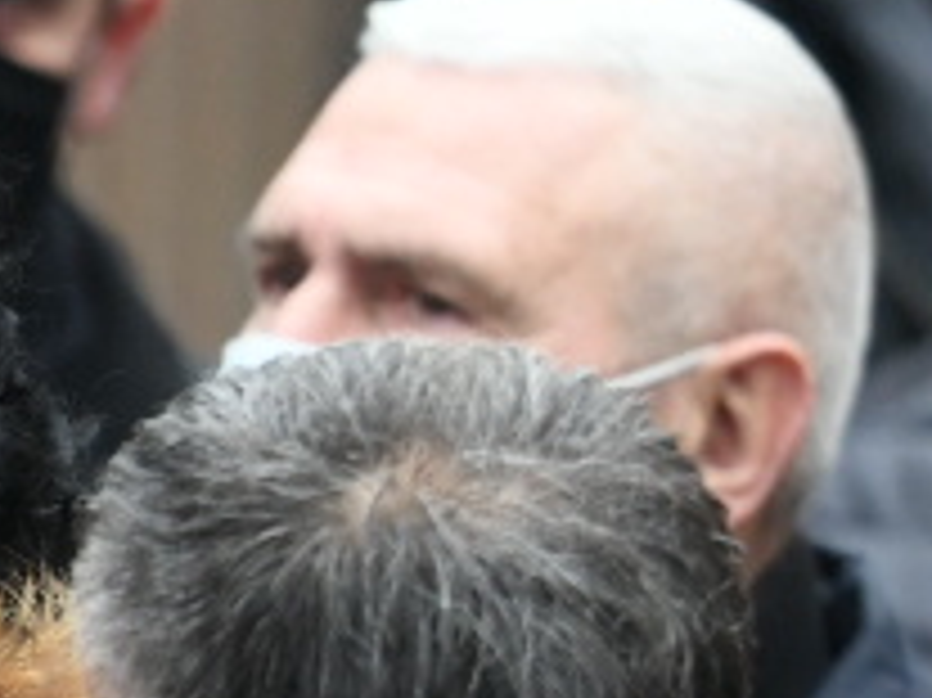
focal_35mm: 1505
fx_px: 40497
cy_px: 671
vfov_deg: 1.0
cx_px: 1918
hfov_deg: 1.3
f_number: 3.5
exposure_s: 1/500
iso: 1250
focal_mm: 200
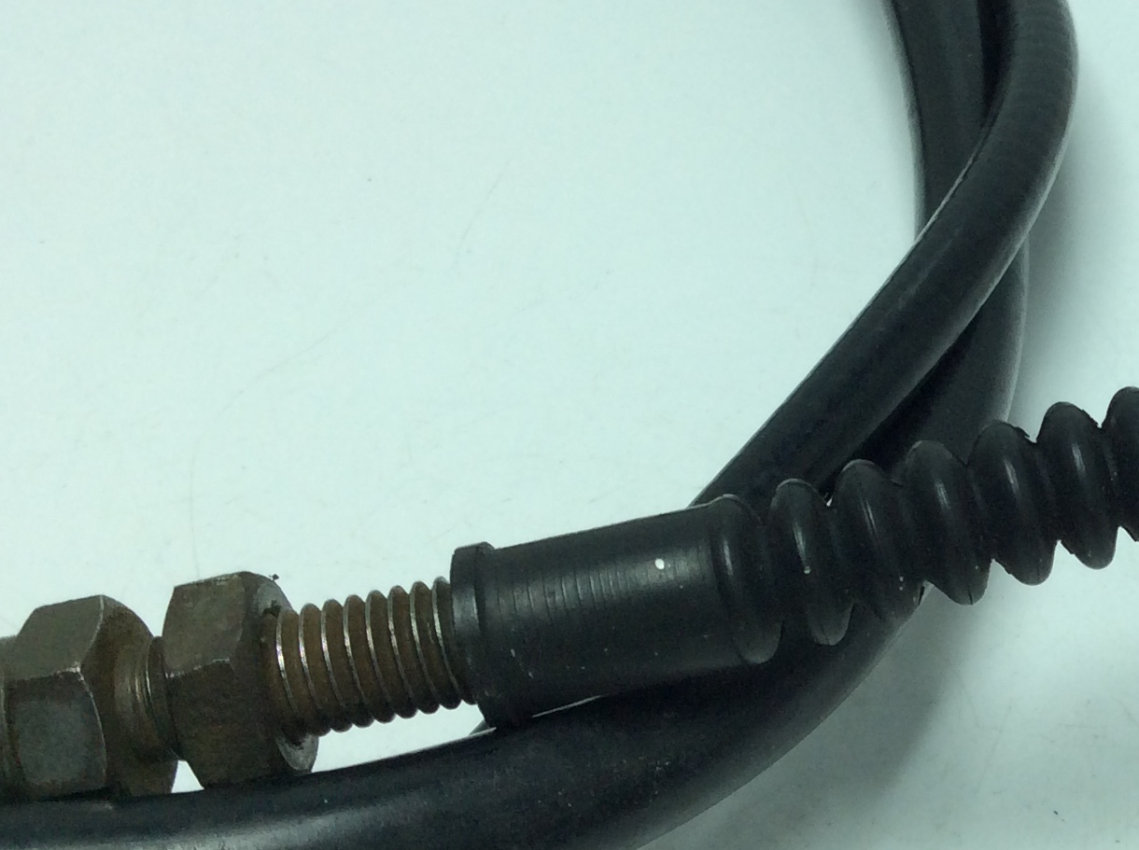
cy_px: 404
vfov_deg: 21.6
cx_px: 1083
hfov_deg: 27.3
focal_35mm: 68
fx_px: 2234
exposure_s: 1/545
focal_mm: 3.3
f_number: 2.4
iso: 32
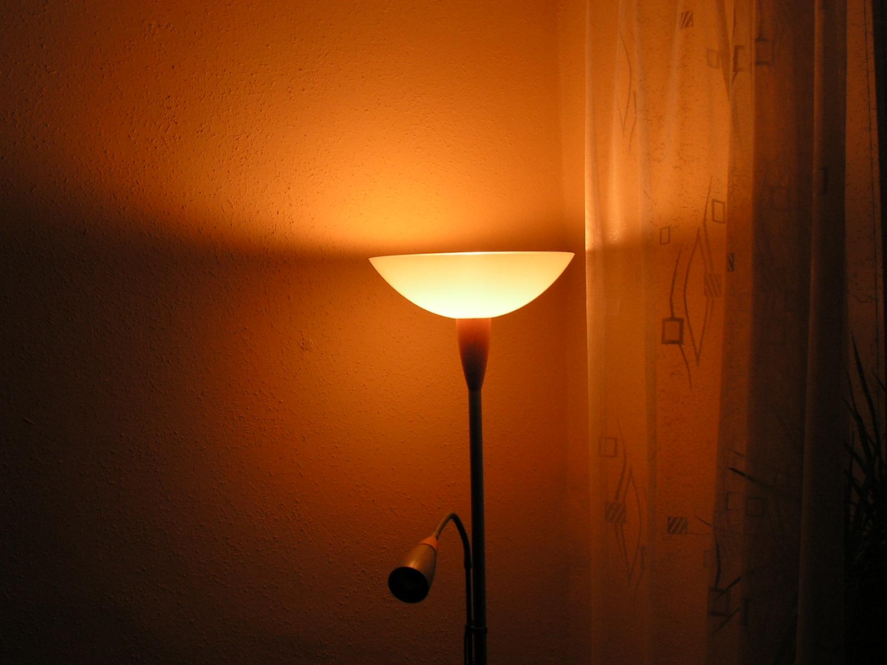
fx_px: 922
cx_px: 444
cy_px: 332
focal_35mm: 36
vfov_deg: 39.7
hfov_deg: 51.4
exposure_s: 1/15
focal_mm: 6
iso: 100
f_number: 4.8
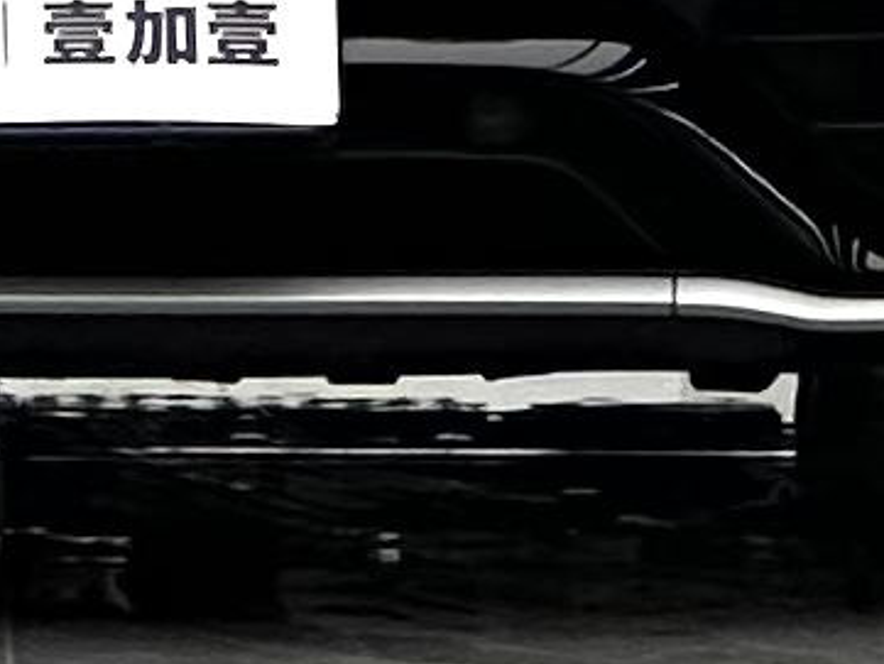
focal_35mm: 483
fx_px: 12339
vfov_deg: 3.0
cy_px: -929
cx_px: -132
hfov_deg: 4.1
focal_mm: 9
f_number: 2.8
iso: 80
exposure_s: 1/100
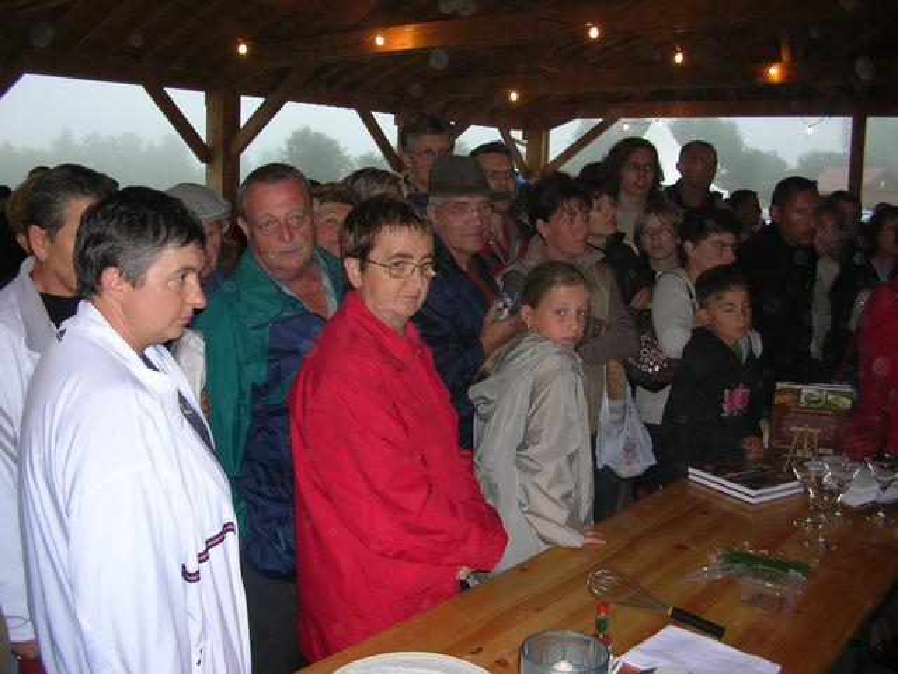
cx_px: 449
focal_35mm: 35
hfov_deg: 52.6
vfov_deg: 40.7
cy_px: 337
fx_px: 908
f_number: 2.8
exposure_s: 1/60.1
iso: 63
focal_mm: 5.8
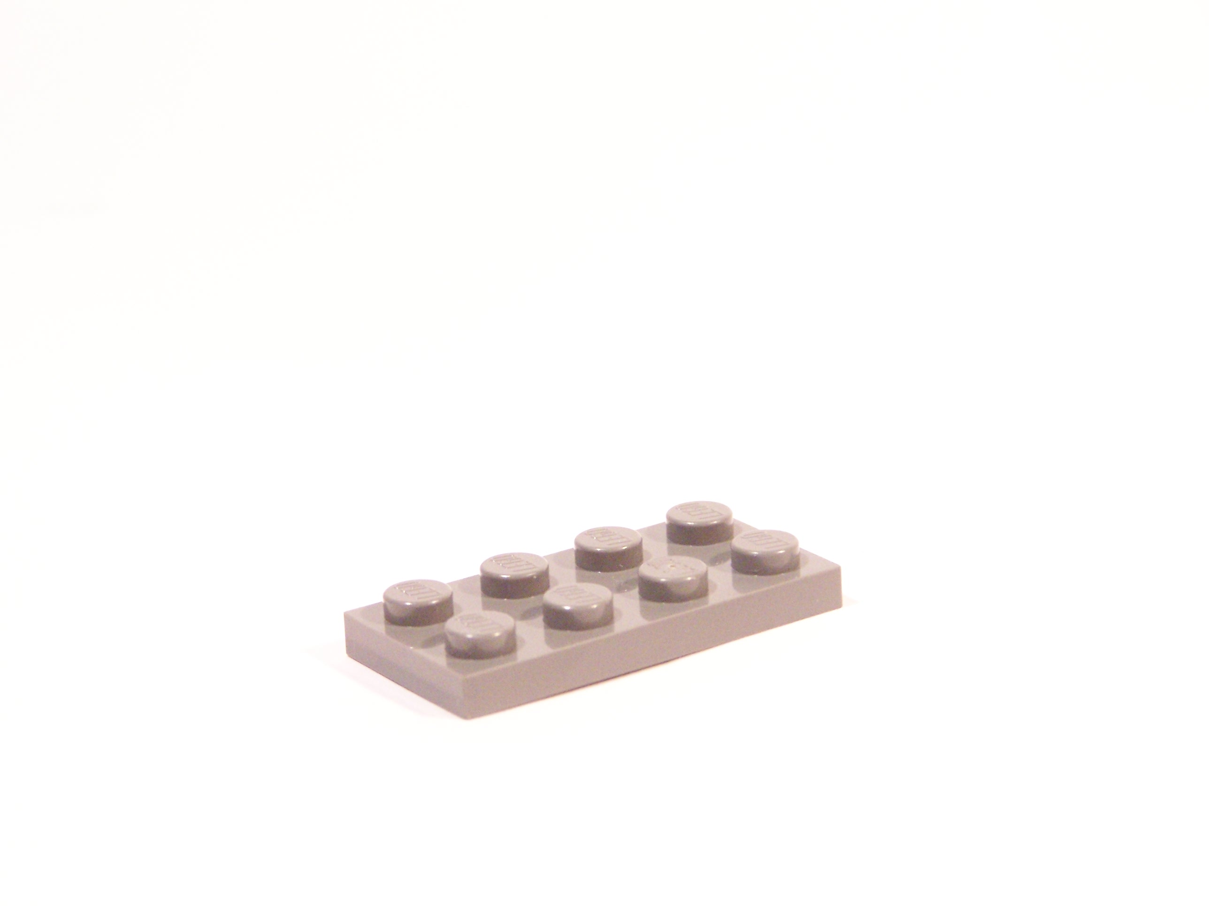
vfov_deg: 12.7
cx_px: 604
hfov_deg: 16.8
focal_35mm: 117
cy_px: 453
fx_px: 4086
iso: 400
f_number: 3.6
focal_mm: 19.4
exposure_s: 1/30
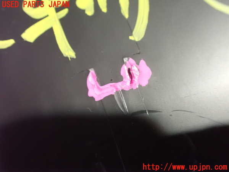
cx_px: 114
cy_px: 86
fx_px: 198
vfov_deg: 46.8
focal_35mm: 30
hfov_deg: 60.0
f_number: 2.3
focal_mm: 5.4
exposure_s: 1/30
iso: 1600
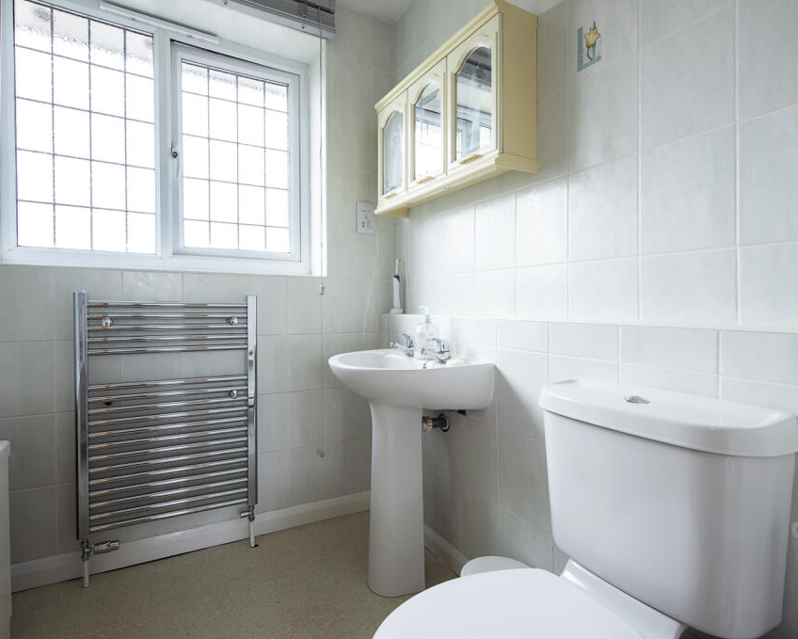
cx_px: 381
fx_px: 402
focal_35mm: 17
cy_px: 318
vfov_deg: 77.0
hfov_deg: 89.6
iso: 320
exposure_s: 1/25
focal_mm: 15
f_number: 10
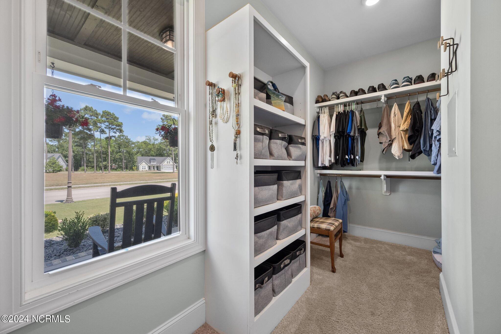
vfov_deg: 81.2
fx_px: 195
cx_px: 250
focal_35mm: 14
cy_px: 167
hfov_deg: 104.3
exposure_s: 1/25
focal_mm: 14
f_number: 7.1
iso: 800
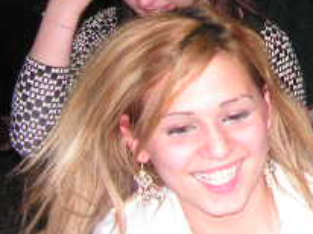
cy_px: -81
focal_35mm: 112
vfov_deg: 12.7
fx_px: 1012
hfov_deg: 16.8
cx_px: 377
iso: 200
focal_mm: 6
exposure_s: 1/40
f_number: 3.2
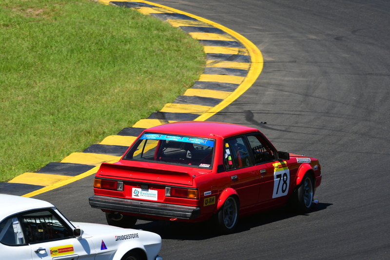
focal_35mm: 390
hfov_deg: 5.3
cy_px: 130
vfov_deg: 3.5
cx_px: 195
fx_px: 4224
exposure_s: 1/640
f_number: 13
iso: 500
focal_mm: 260
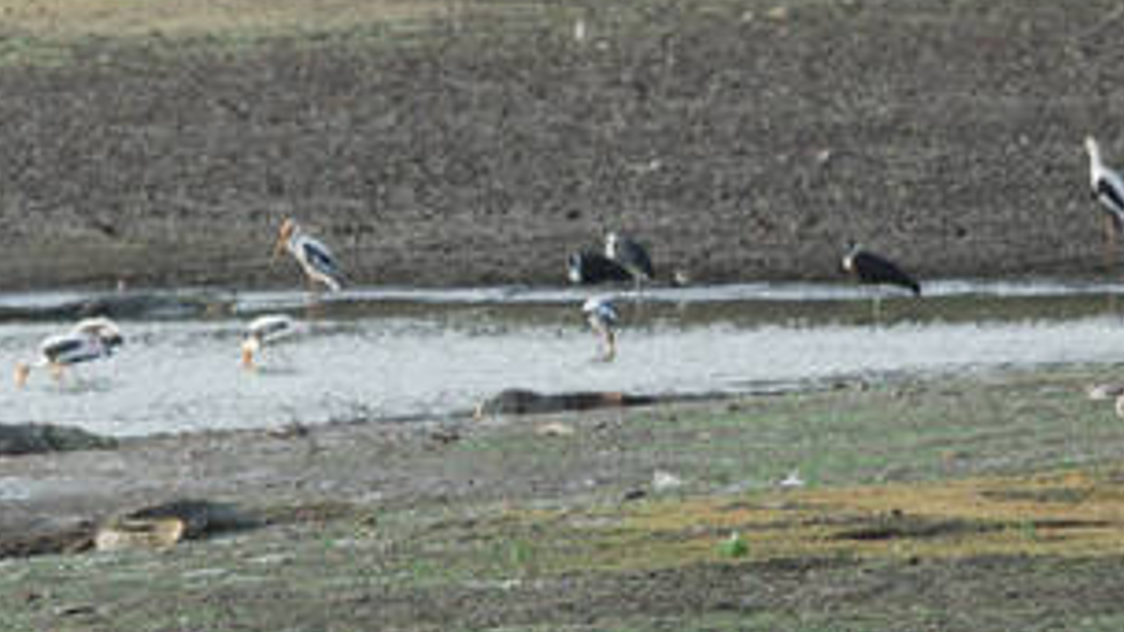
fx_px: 32367
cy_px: 517
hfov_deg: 2.0
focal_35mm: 1086
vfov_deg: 1.1
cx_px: 111
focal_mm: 300
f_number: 5.3
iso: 360
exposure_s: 1/400
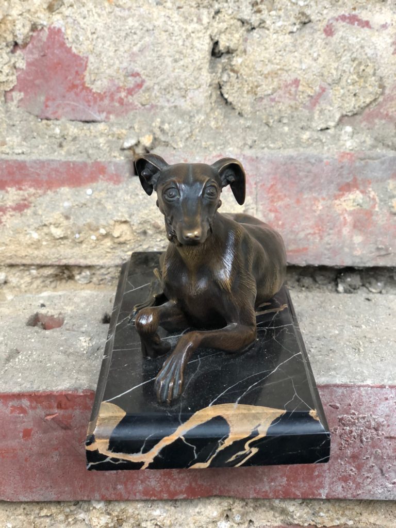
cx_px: 198
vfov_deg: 36.8
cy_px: 264
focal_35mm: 52
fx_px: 793
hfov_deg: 28.0
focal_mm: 6
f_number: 2.4
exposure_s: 1/50
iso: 64
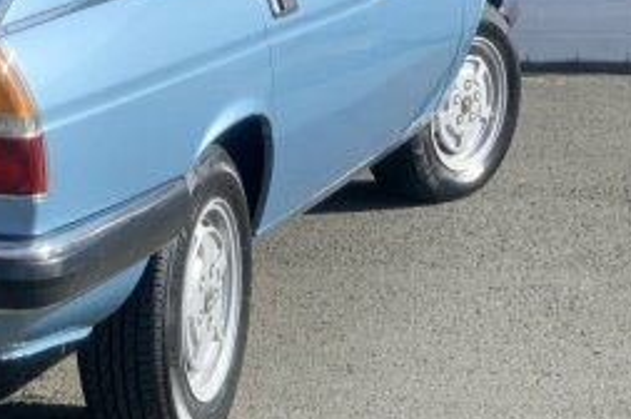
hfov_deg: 14.5
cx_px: -152
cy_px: 87
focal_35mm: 137
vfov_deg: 10.0
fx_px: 2398
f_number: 2.4
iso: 16
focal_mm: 6
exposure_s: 1/505
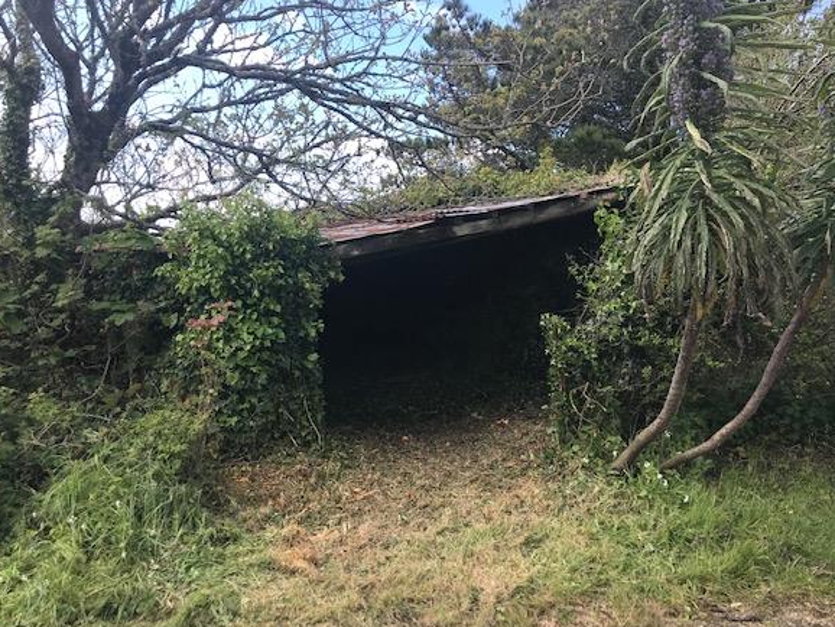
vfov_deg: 45.5
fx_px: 748
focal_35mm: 31
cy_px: 321
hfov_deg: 58.3
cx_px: 399
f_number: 1.8
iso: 20
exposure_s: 1/679
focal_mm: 3.99
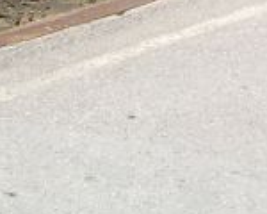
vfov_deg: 7.3
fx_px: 1565
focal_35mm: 198
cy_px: -298
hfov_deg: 9.6
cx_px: 297
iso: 50
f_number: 4.6
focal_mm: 6.3
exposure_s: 1/210
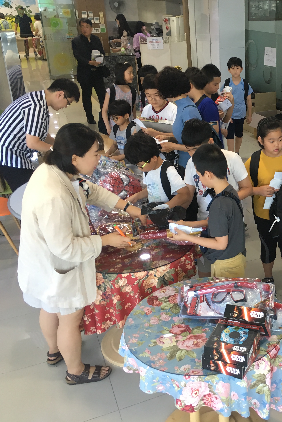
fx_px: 482
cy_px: 209
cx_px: 267
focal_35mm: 41
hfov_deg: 30.8
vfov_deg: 47.4
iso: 50
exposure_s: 1/30
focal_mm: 4.15
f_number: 2.2
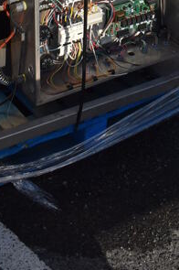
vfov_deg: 19.5
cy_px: -117
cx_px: 78
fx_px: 695
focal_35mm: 93
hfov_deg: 14.7
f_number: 9
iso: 200
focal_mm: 20
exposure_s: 1/800
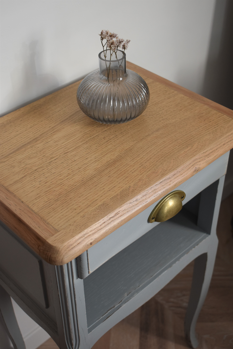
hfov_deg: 26.5
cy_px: 174
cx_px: 116
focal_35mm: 51
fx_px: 495
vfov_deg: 38.9
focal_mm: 34
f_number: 4.5
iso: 720
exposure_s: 1/250
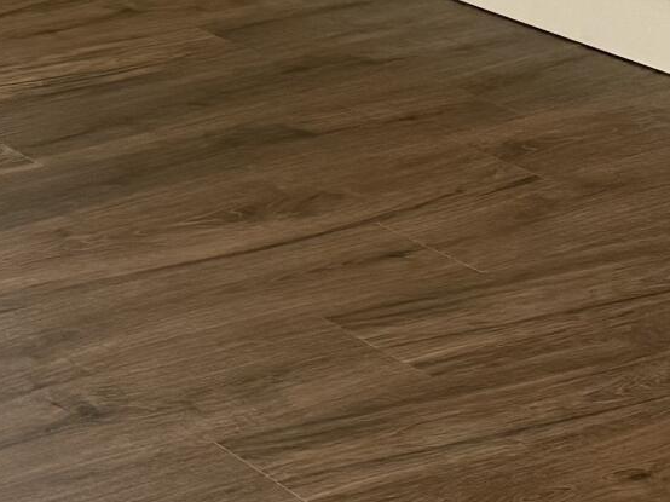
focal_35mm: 130
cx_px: -322
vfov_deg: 10.5
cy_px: -498
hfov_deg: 14.2
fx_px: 2515
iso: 320
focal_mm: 6.76
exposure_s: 1/120
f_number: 1.78
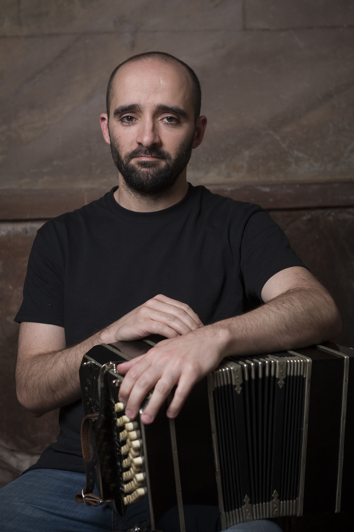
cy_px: 266
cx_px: 177
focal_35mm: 62
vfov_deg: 32.4
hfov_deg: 21.9
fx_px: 914
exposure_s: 1/250
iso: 100
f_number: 5.6
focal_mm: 62
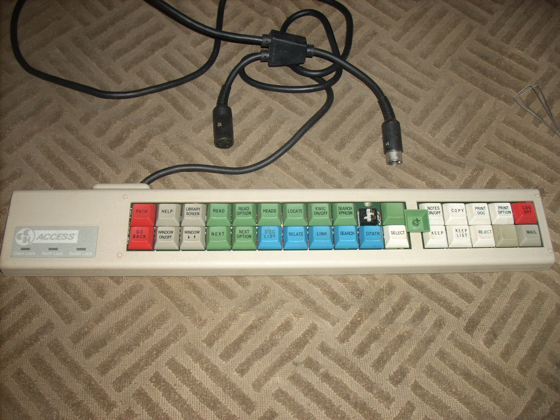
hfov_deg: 50.1
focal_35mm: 37
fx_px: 599
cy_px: 210
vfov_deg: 38.7
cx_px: 280
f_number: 2.8
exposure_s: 1/60
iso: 64
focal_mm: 6.2
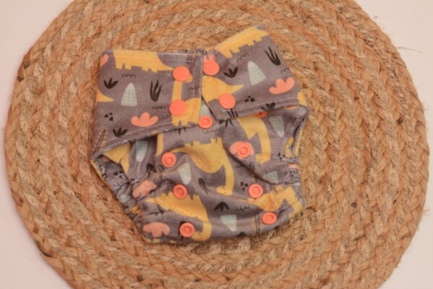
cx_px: 216
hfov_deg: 27.0
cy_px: 144
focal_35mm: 75
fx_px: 902
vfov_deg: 18.2
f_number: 7.1
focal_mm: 50
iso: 100
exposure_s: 1/50
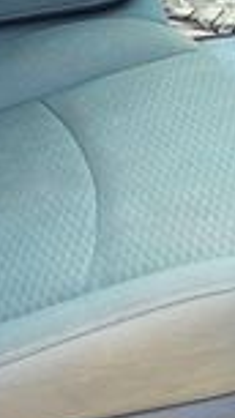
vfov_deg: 20.3
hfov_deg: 11.5
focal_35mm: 105
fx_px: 1164
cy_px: 279
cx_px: 194
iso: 50
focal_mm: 6.3
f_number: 1.7
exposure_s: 1/207
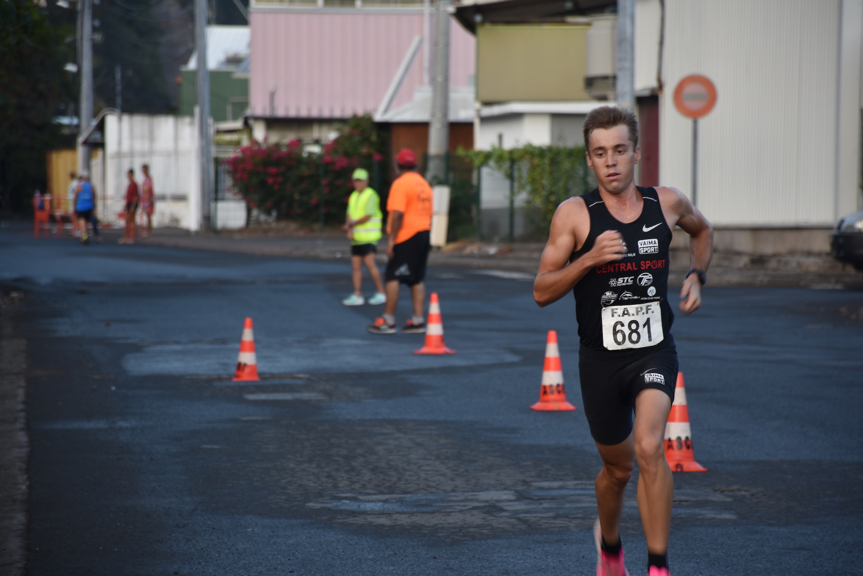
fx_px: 5034
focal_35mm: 210
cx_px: 432
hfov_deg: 9.8
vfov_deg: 6.5
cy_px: 288
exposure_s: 1/60
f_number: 5.6
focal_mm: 140
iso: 100
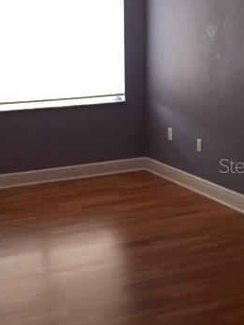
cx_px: 81
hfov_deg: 26.9
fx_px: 508
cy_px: 165
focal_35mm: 54
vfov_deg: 35.5
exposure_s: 1/60
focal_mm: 4.15
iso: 32
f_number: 2.2
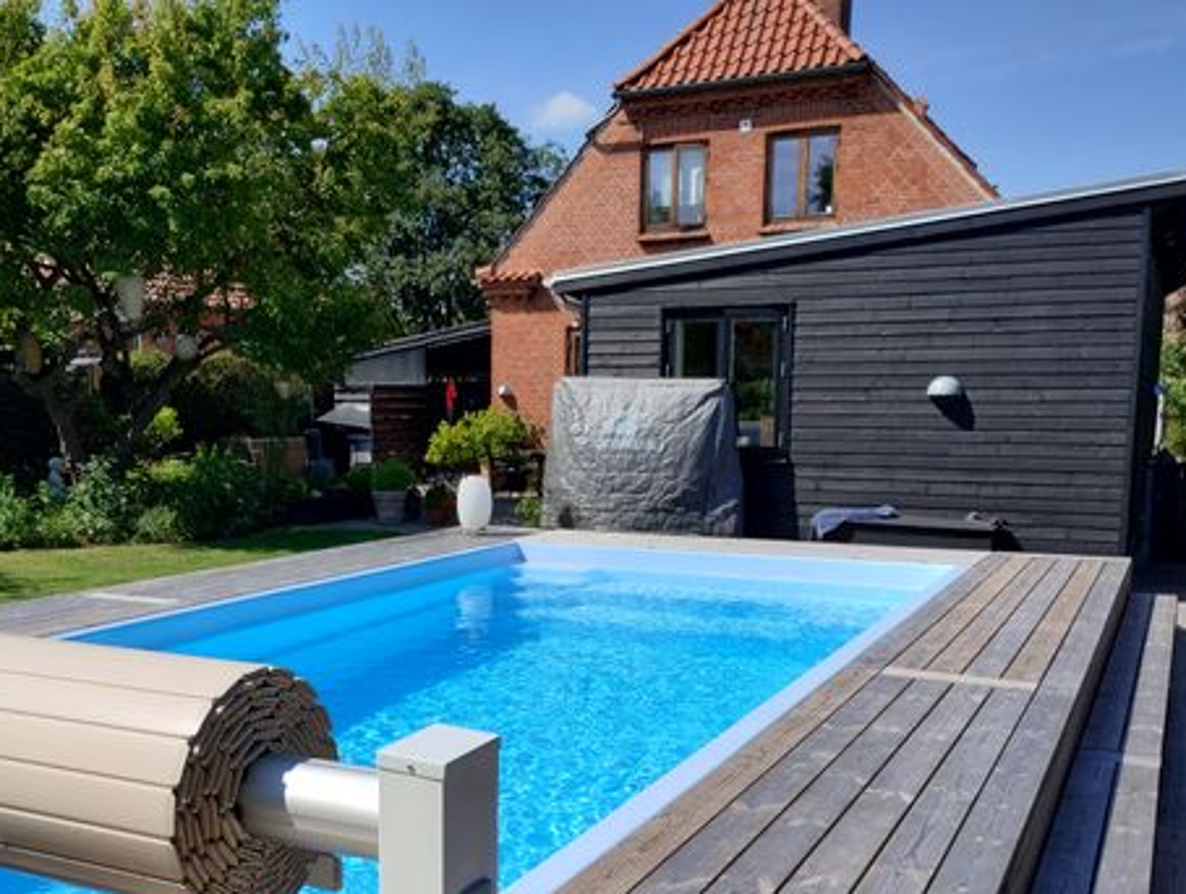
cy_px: 588
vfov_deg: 38.4
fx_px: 1270
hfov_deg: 49.9
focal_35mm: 37
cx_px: 499
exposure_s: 1/1804
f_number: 1.8
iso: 100
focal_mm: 4.27
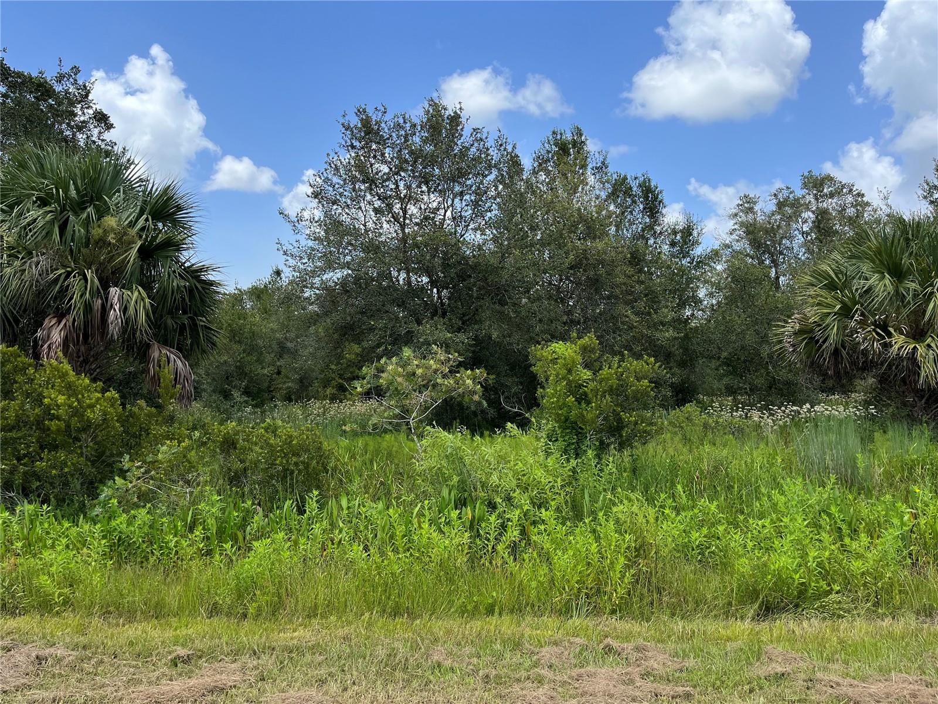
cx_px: 469
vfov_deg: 53.1
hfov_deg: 67.3
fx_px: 705
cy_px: 352
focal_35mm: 26
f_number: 1.6
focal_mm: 5.1
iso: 50
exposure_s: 1/3049
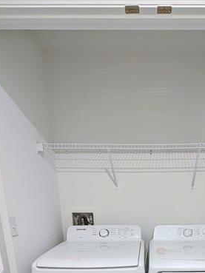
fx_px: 197
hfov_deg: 52.9
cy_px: 252
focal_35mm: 25
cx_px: 149
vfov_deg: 58.0
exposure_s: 1/60
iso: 465
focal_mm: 2.23
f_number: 1.95
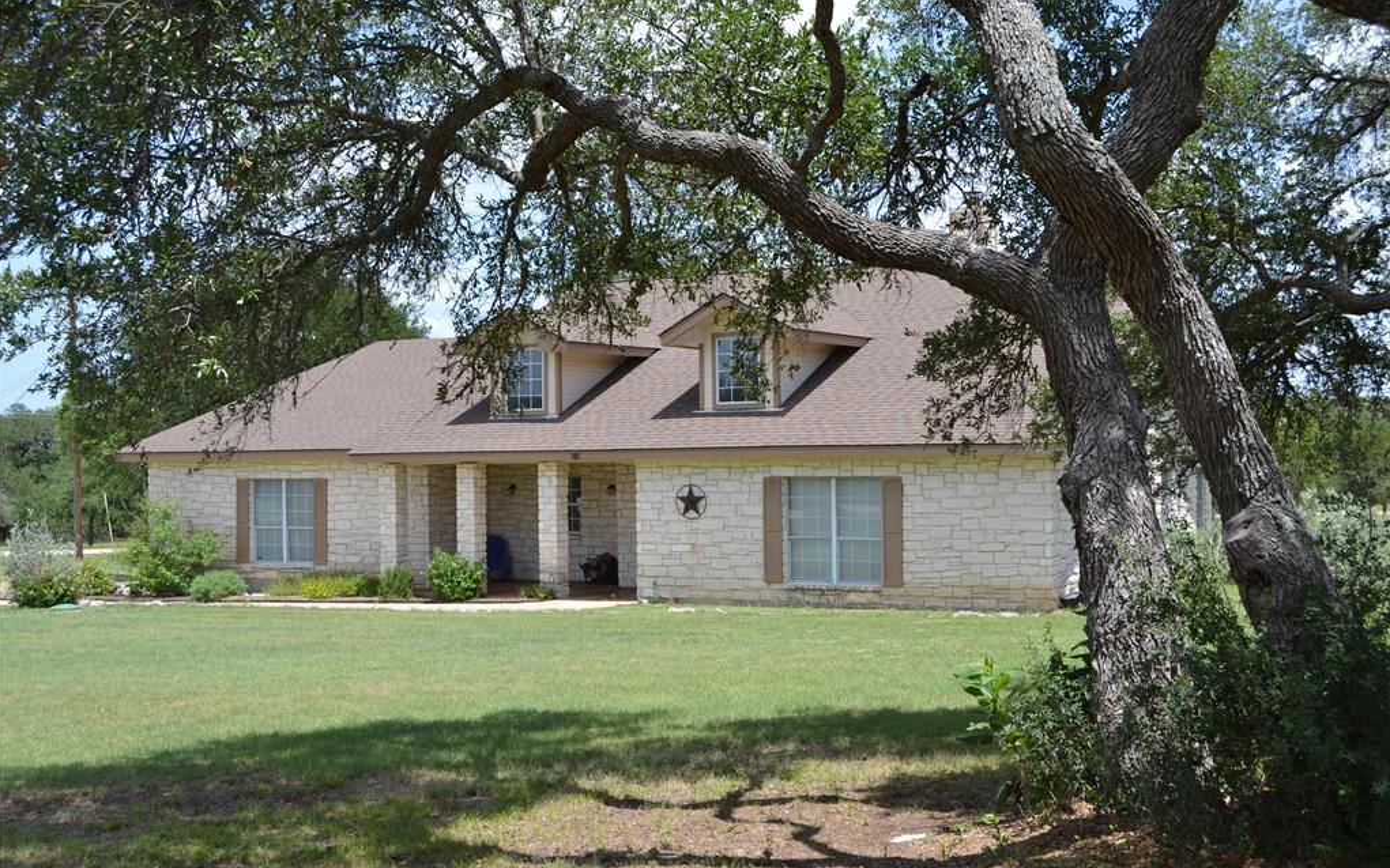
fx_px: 1742
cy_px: 418
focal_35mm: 46
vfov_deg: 28.0
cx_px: 694
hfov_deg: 43.5
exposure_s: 1/200
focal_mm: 30
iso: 100
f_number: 7.1
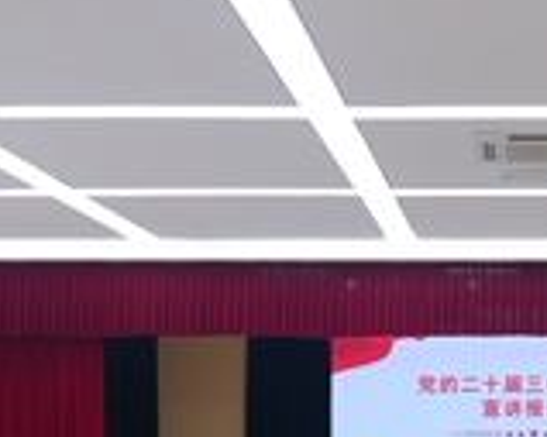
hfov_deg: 21.8
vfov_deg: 17.4
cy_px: 495
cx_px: 530
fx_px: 1375
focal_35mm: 85
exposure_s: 1/125
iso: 1250
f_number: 4.5
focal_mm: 24
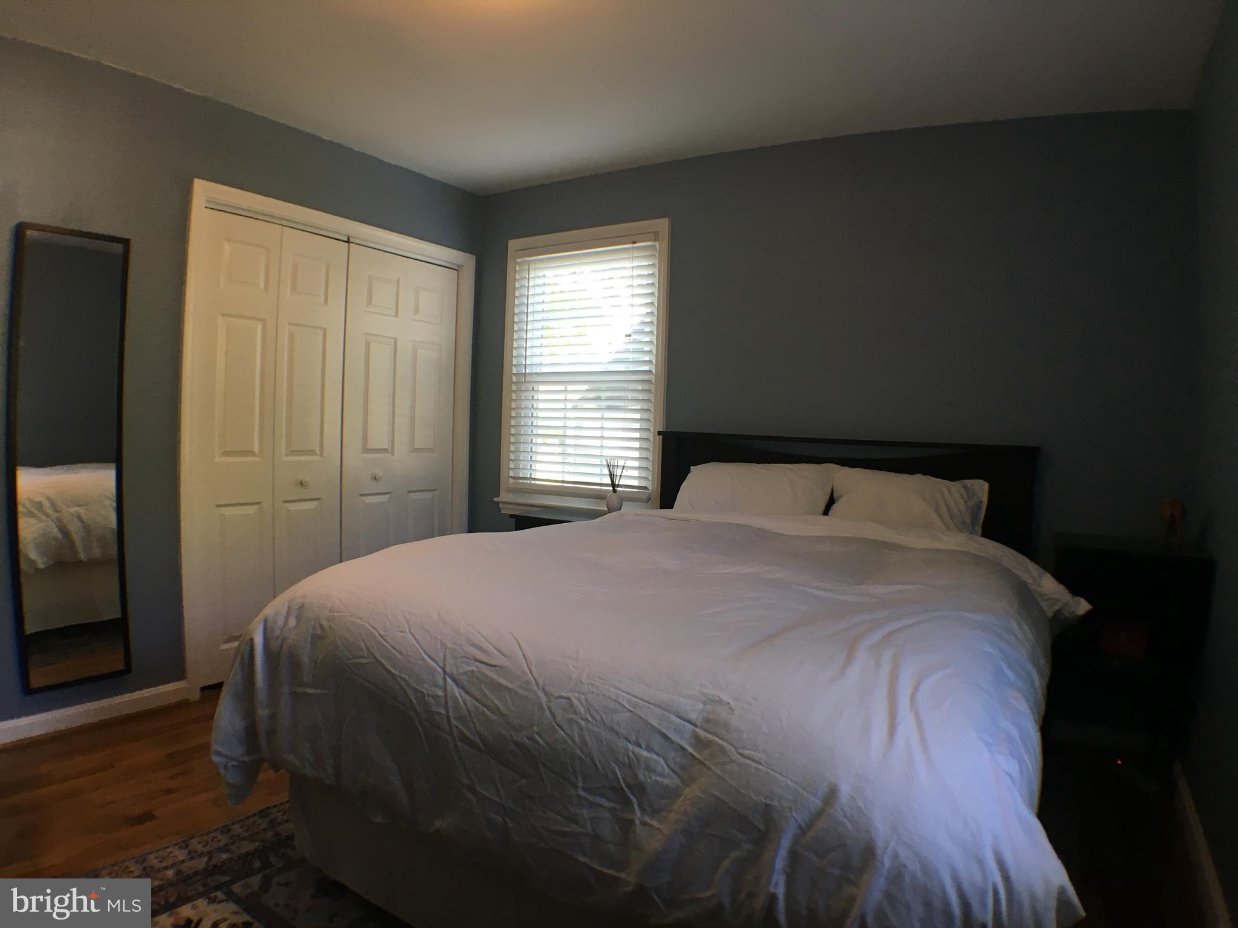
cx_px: 619
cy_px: 464
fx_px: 1037
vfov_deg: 48.2
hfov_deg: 61.7
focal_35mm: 29
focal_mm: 4.15
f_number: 2.2
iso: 50
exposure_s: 1/30
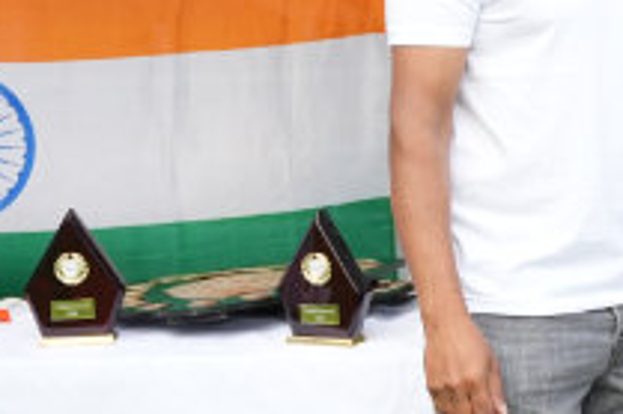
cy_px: 76
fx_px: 3043
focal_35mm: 176
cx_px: 1171
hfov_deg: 10.8
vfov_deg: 7.8
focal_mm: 36
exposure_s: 1/500
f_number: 2.8
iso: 250
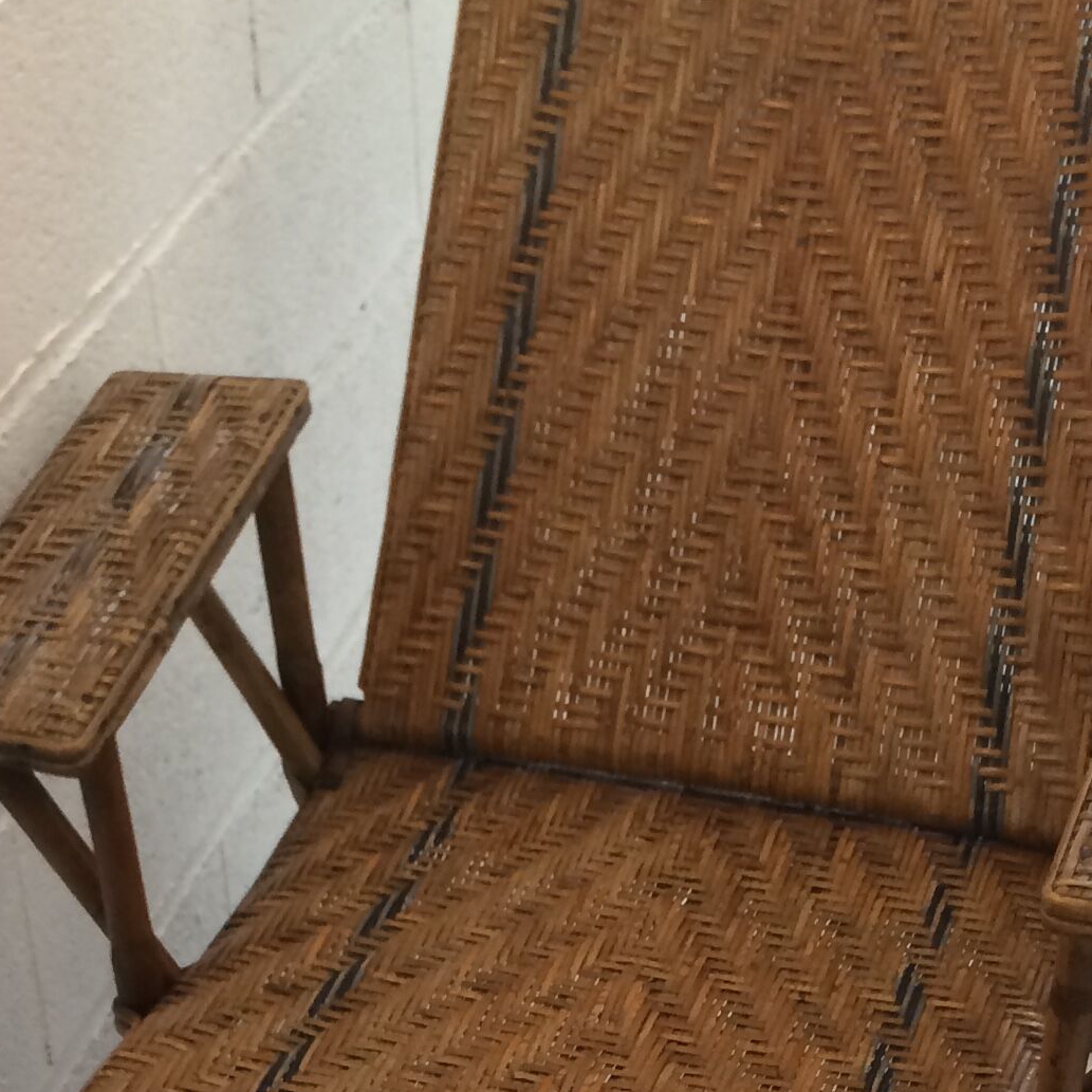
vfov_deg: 20.1
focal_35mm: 81
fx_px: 2891
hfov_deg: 21.4
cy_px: 1307
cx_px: 458
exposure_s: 1/33
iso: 125
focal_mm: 4.15
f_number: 2.2
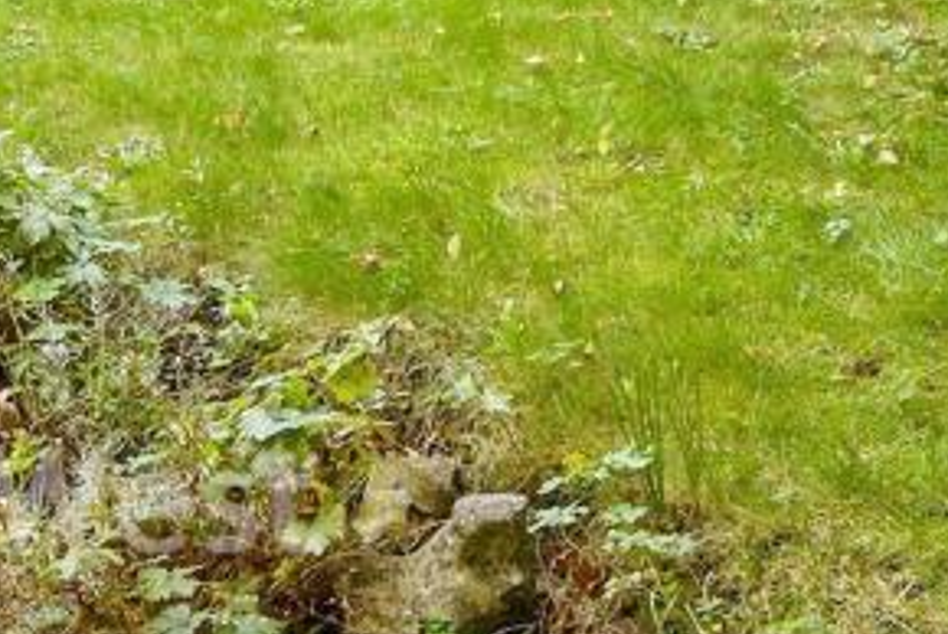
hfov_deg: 29.8
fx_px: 1766
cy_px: -263
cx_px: 297
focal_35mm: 67
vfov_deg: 18.5
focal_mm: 13
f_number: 8
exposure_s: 1/60
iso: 400
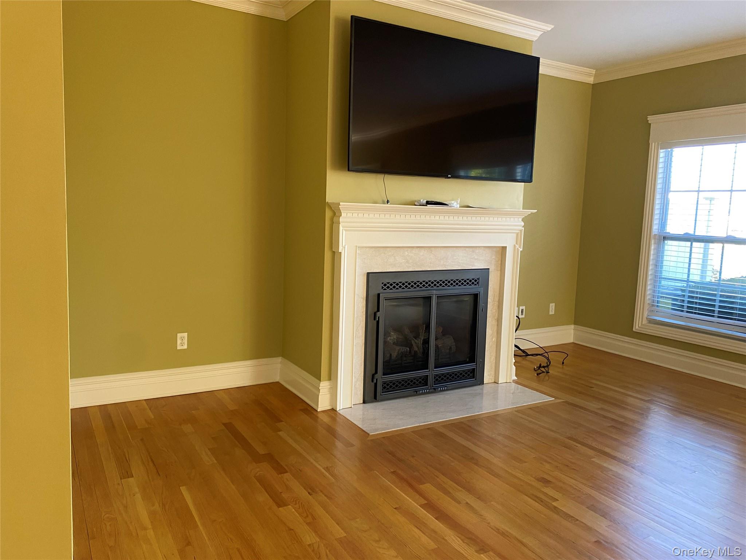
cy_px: 280
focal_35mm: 26
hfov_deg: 67.3
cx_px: 373
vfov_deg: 53.1
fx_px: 560
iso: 125
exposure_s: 1/60
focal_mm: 4.25
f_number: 1.8
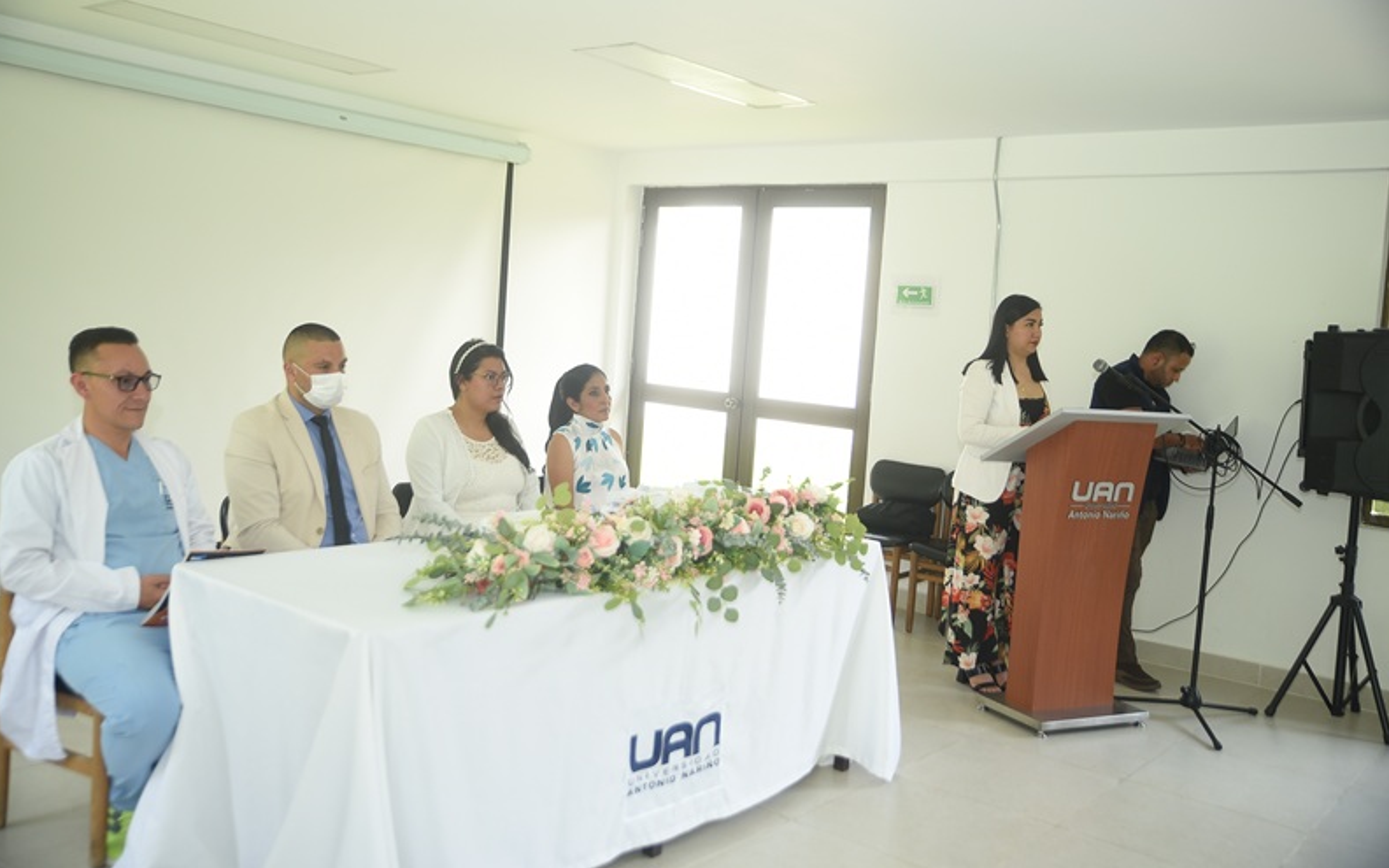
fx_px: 1325
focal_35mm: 35
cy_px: 409
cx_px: 689
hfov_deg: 55.3
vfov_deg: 36.3
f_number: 2.8
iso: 400
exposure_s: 1/160
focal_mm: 34
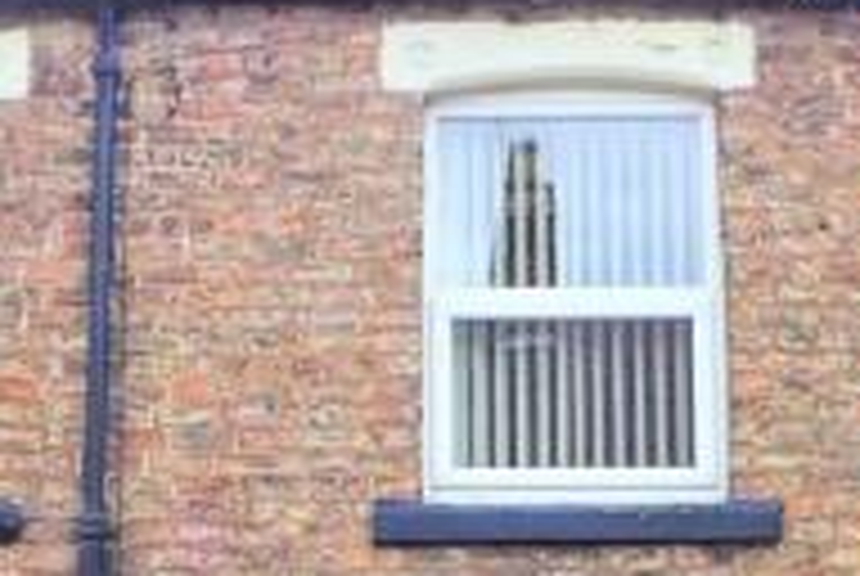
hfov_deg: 24.6
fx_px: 1962
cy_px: 632
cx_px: 311
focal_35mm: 82
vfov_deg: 16.2
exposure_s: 1/800
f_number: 2.8
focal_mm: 4.7
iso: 80
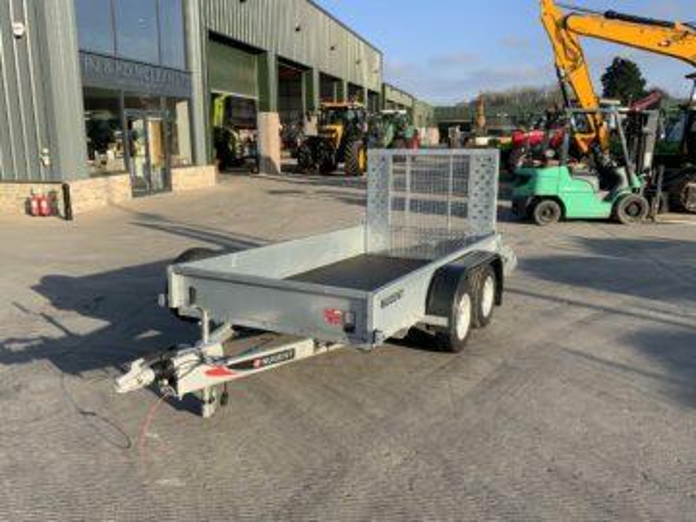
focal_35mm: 29
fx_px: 583
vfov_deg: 48.2
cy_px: 261
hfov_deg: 61.7
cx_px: 348
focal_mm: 3
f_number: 1.8
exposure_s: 1/1035
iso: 16
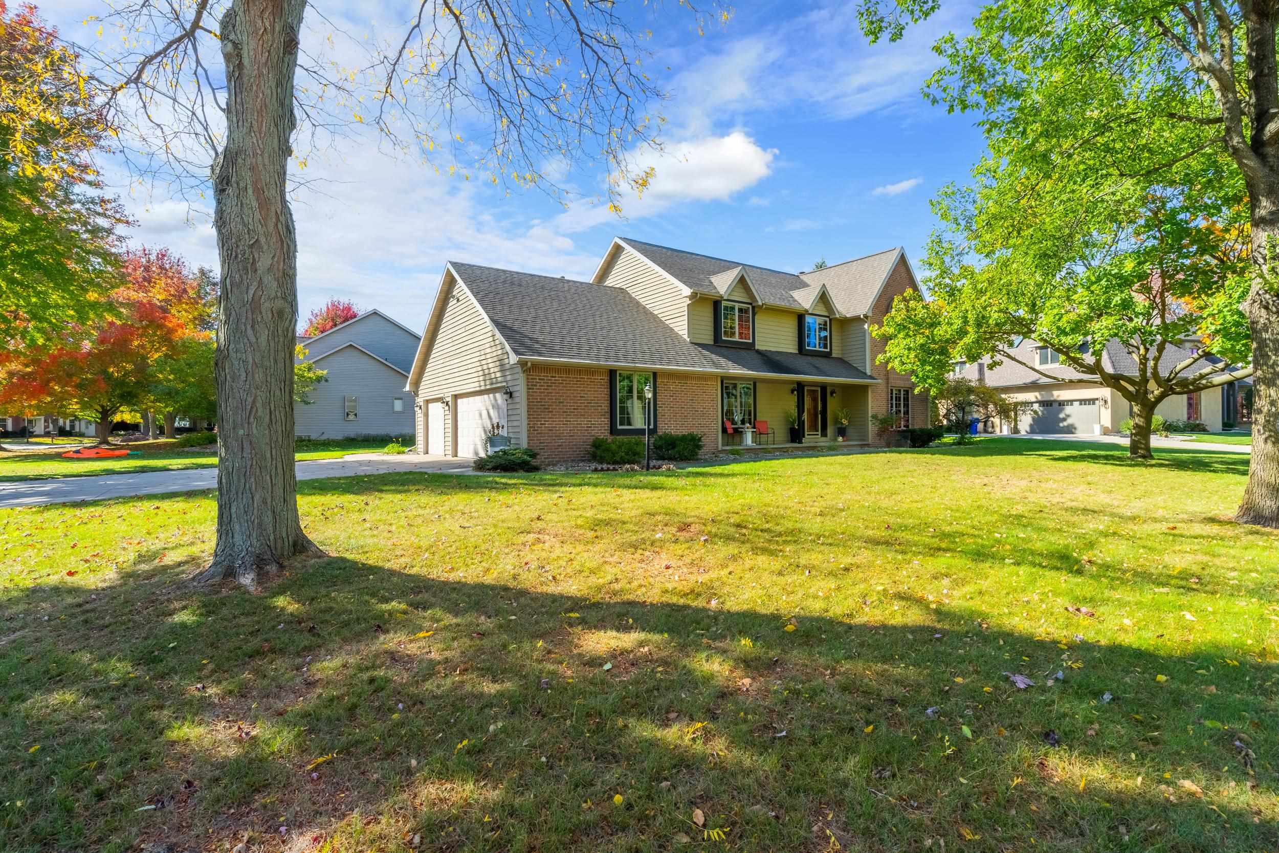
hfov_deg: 96.7
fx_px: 568
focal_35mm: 16
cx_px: 640
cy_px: 426
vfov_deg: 73.8
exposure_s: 1/1000
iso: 640
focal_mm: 16
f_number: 11
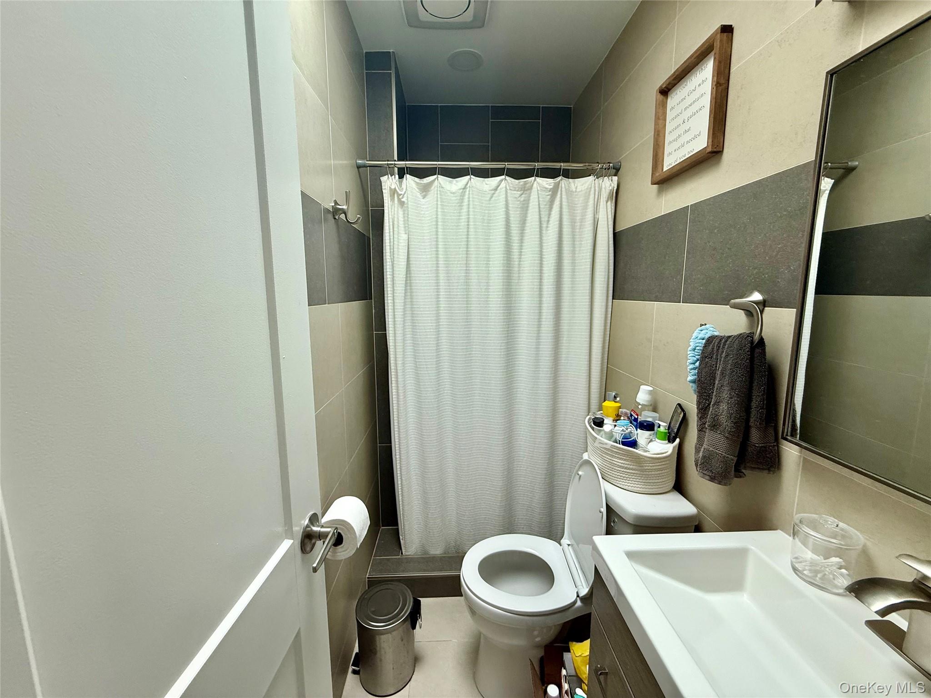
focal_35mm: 14
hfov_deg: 102.1
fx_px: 377
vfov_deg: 85.7
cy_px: 349
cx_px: 466
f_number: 2.2
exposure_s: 1/99
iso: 100
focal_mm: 2.22
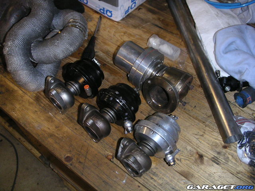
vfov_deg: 37.7
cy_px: 96
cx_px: 128
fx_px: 280
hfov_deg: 49.0
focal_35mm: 38
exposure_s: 1/45
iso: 160
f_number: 2.8
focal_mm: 6
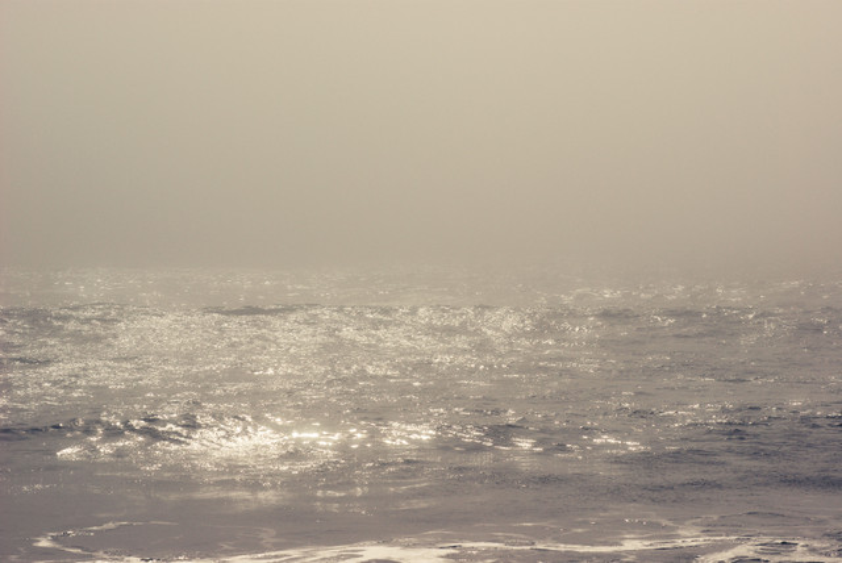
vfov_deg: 10.2
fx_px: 3160
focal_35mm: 135
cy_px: 282
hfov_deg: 15.2
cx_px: 421
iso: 100
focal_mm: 90
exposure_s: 1/1500
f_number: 16
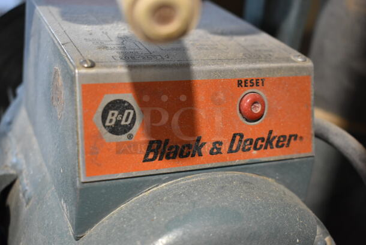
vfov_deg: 25.8
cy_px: 122
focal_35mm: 52
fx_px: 534
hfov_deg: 37.8
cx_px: 183
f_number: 4.5
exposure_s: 1/60
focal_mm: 35
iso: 1800
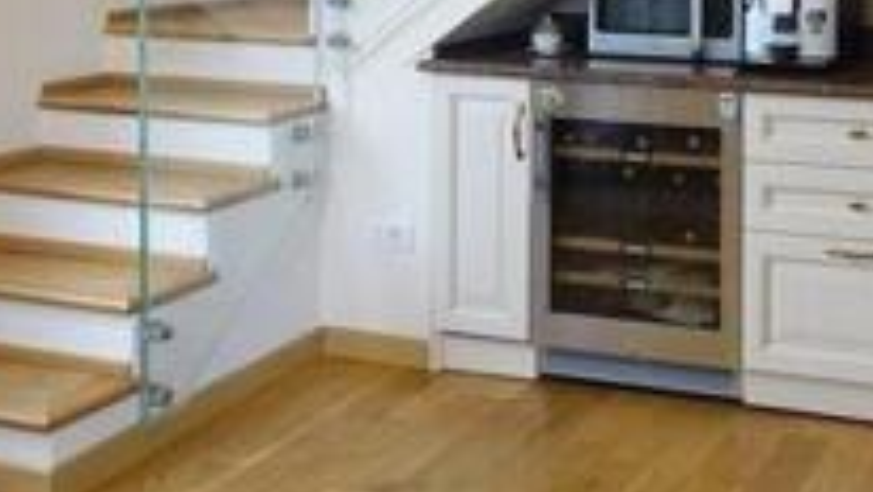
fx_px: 1343
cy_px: -108
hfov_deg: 34.5
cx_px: 746
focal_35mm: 58
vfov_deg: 19.5
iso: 125
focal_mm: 8.8
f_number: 2
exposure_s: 1/30
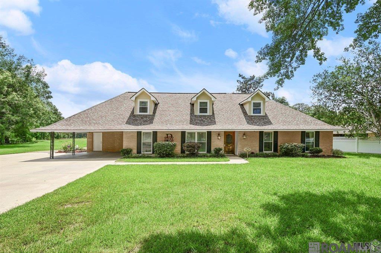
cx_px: 190
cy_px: 126
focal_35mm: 16
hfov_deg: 95.0
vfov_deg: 72.0
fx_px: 174
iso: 200
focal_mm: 16.5
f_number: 10
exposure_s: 1/250
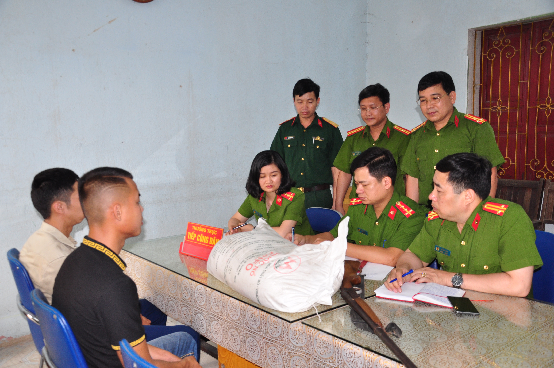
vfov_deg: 36.8
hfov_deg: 53.2
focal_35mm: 36
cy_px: 184
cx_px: 277
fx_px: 553
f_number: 3.8
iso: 640
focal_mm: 24
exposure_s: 1/60
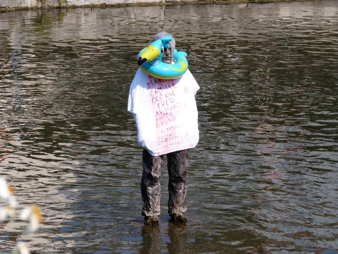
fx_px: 1631
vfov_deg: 8.9
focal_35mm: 167
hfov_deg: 11.8
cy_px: 127
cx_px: 169
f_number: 4
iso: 100
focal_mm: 30.1
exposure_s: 1/1000
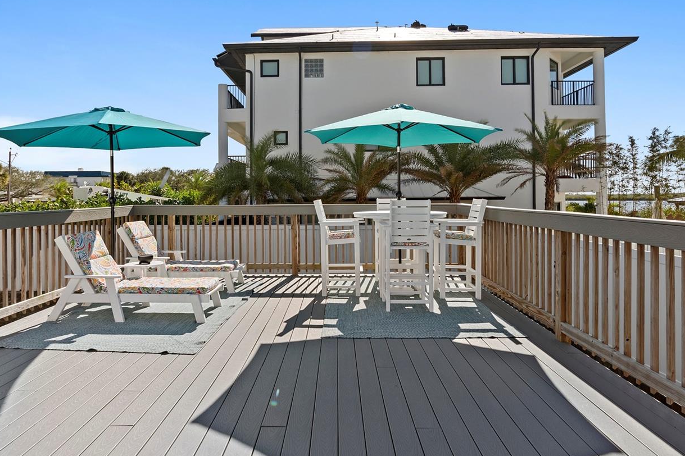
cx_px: 326
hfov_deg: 81.2
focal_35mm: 21
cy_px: 228
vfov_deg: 59.5
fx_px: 399
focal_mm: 16
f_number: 8
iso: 800
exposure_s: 1/1000
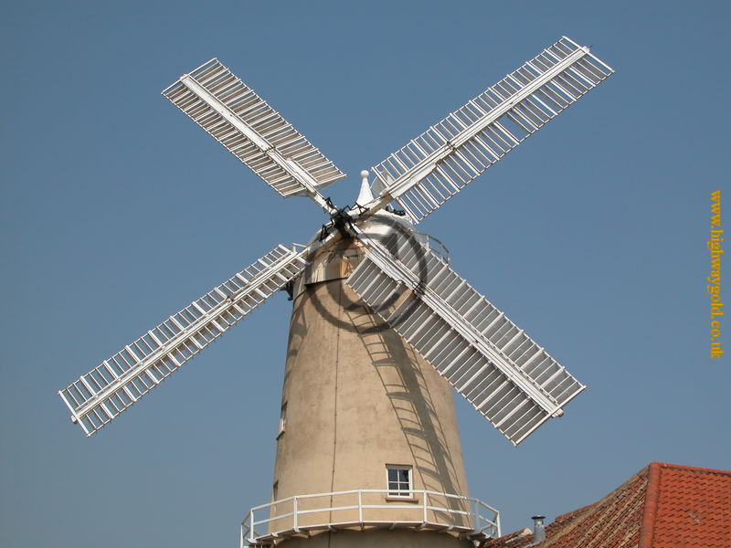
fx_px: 1225
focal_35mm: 58
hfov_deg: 33.2
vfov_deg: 25.2
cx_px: 366
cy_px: 274
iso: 100
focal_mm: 14.7
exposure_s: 1/568
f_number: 7
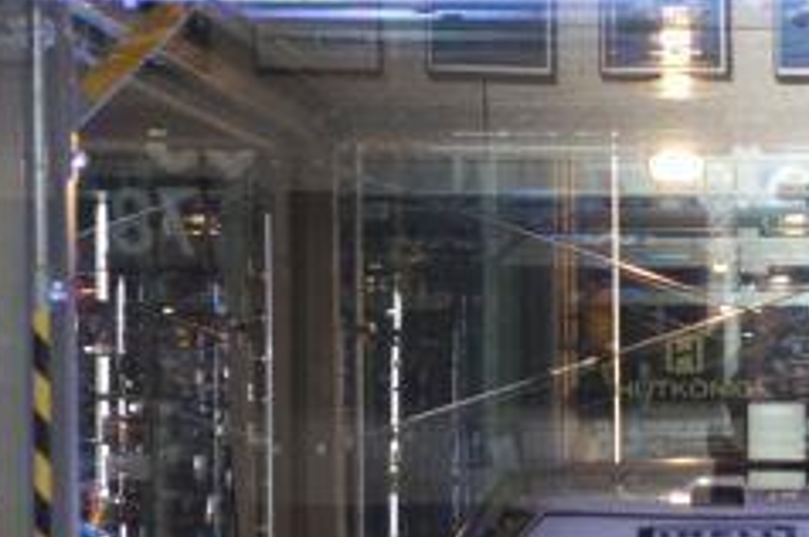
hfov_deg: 10.0
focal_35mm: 205
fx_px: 4590
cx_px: 792
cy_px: 566
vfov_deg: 6.7
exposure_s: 1/160
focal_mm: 45
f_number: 4.5
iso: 1000
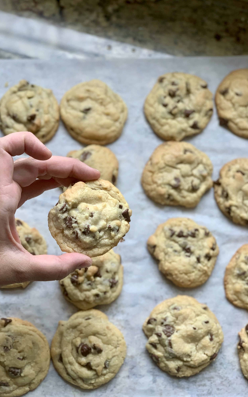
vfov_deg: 36.3
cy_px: 201
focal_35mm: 56
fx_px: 606
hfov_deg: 23.1
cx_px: 98
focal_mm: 6
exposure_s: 1/121
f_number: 2.4
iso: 125
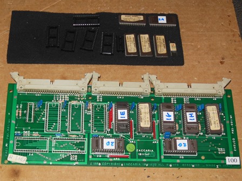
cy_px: 90
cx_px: 121
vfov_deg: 29.1
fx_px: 350
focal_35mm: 50
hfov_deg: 38.2
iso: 200
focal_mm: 8.9
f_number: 4
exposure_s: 1/60
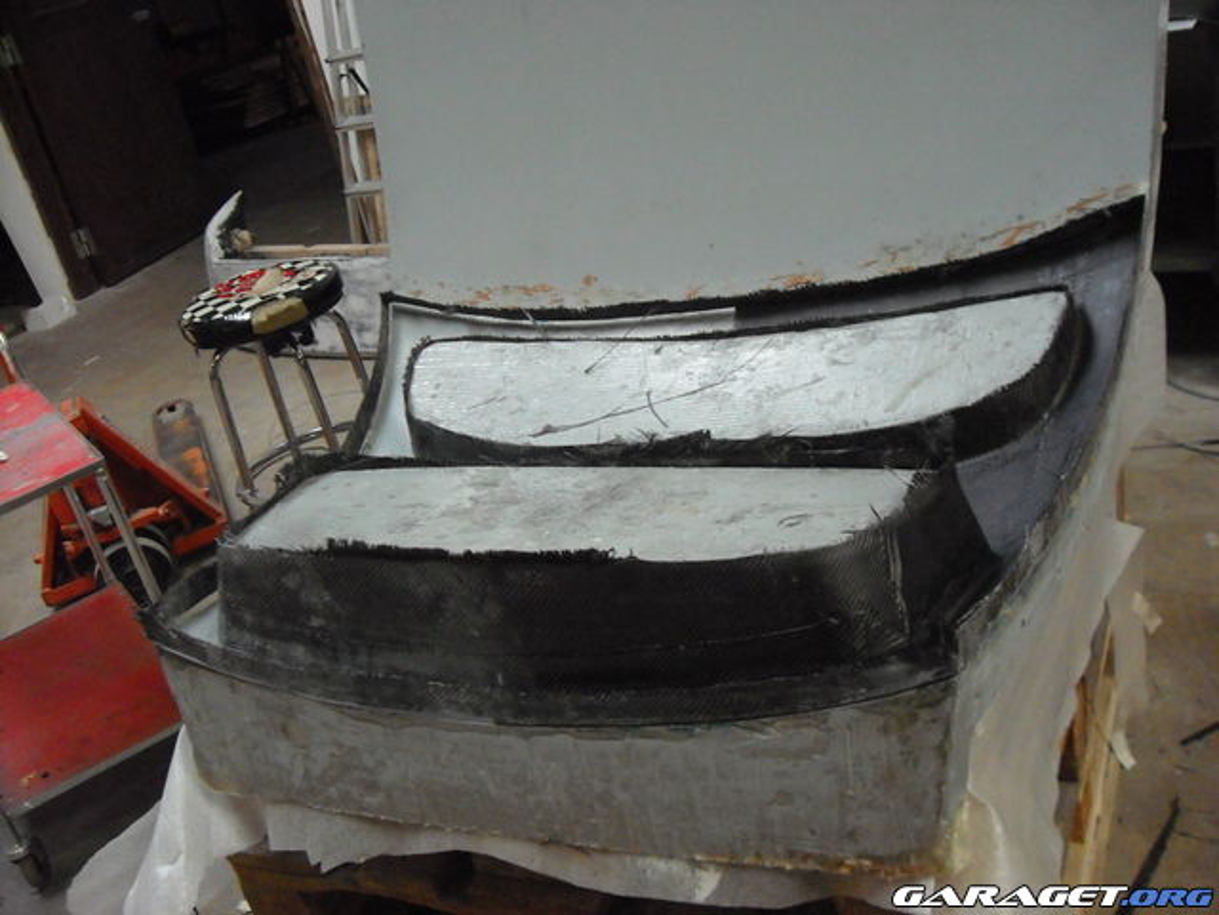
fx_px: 1303
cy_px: 458
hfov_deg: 50.1
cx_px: 610
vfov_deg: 38.7
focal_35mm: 37
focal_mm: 6.2
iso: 640
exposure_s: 1/50
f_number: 2.7
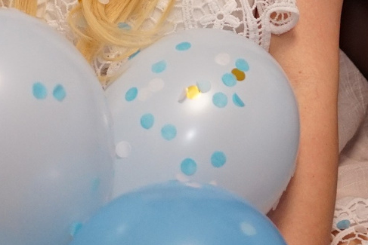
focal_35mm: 184
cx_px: 359
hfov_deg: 11.1
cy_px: -291
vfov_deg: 7.1
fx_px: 1881
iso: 640
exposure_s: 1/250
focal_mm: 35
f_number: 2.8
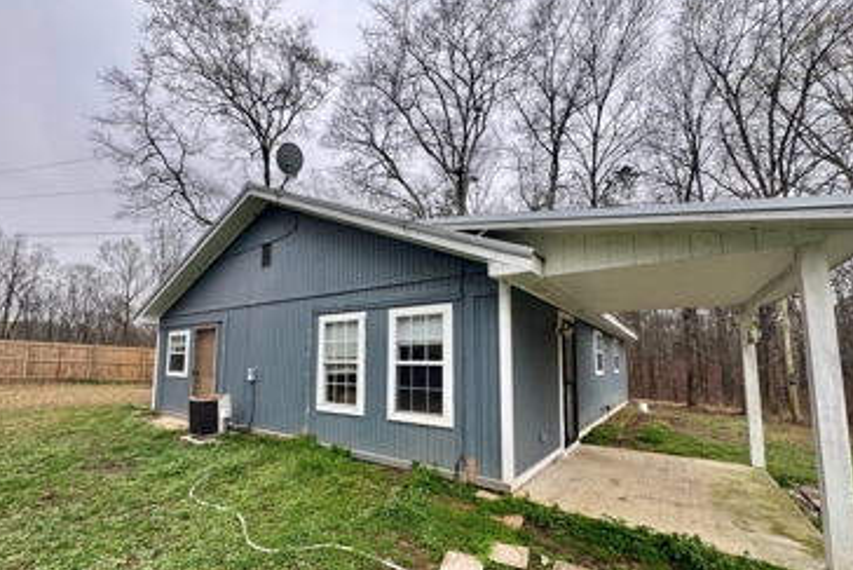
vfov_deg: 73.4
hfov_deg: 96.5
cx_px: 394
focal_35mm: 16
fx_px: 379
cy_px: 324
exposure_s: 1/99
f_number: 2.2
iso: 50
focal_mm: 2.22
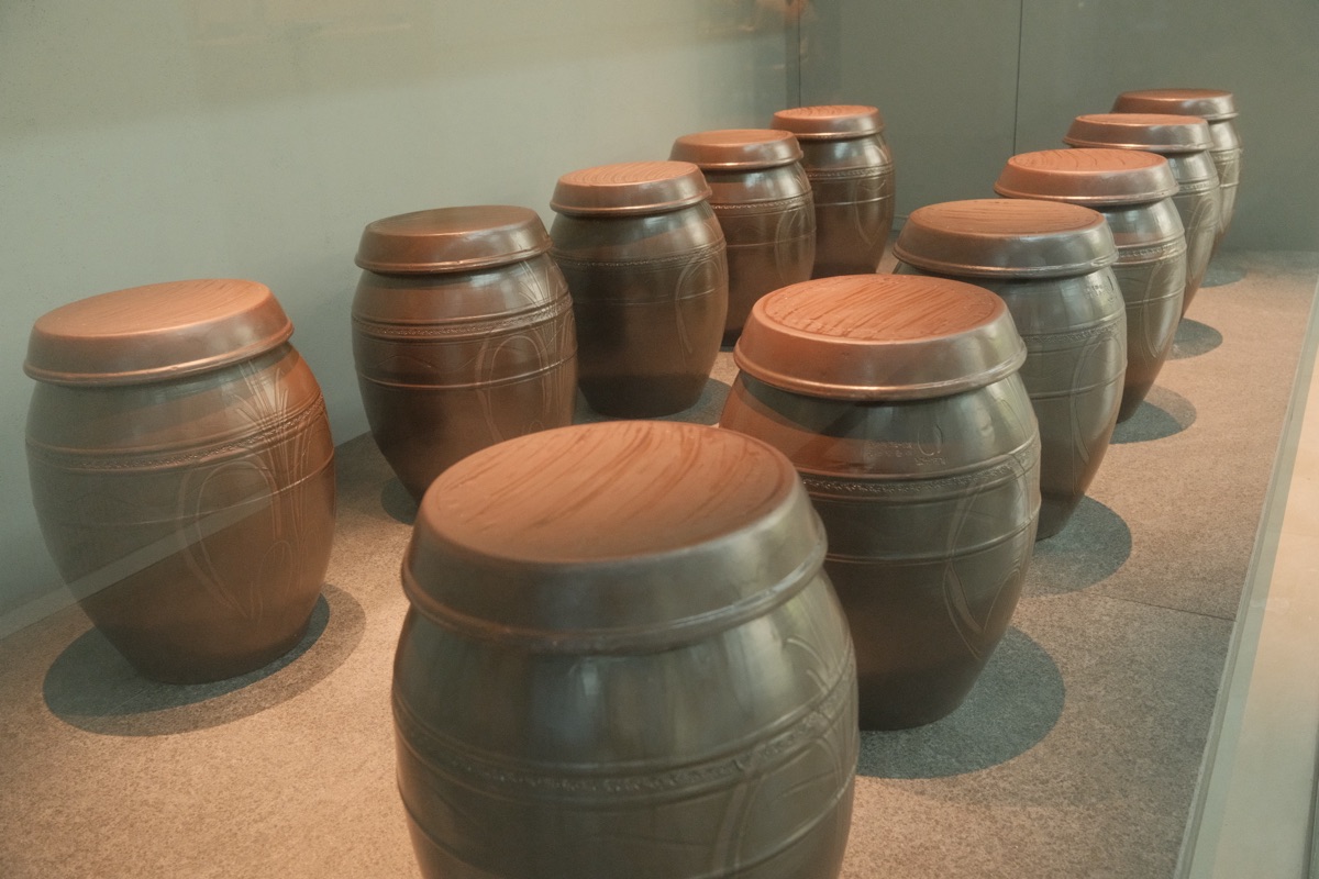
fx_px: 1136
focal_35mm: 31
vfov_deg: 42.3
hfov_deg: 60.3
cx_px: 660
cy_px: 440
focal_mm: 20.5
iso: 3200
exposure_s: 1/125
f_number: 3.2
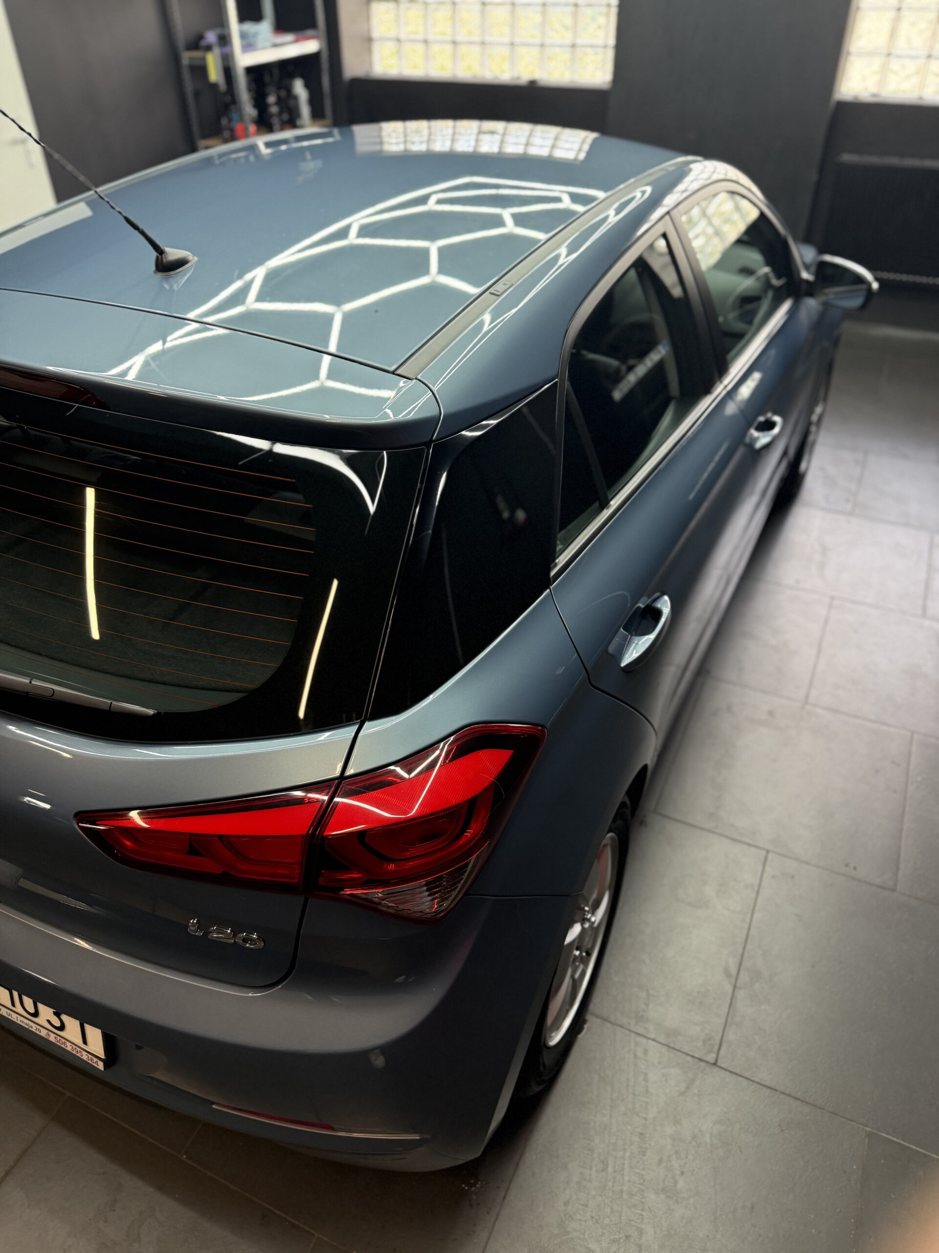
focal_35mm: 24
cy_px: 626
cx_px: 470
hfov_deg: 56.8
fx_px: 868
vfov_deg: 71.6
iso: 200
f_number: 1.78
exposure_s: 1/103
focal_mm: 6.76
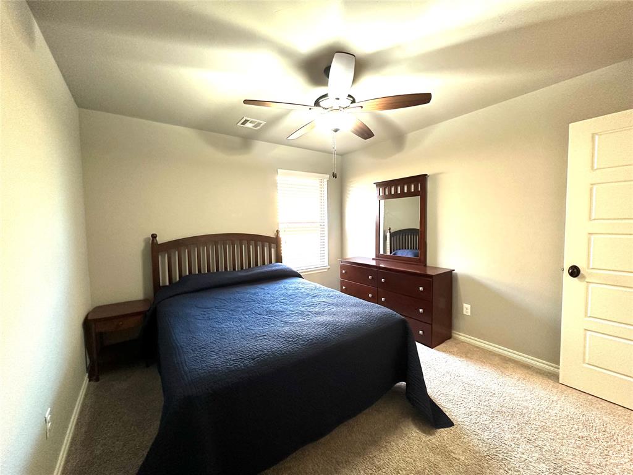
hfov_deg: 102.1
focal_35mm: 14
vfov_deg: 85.7
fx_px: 256
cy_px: 238
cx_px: 316
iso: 500
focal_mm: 2.22
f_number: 2.2
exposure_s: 1/60
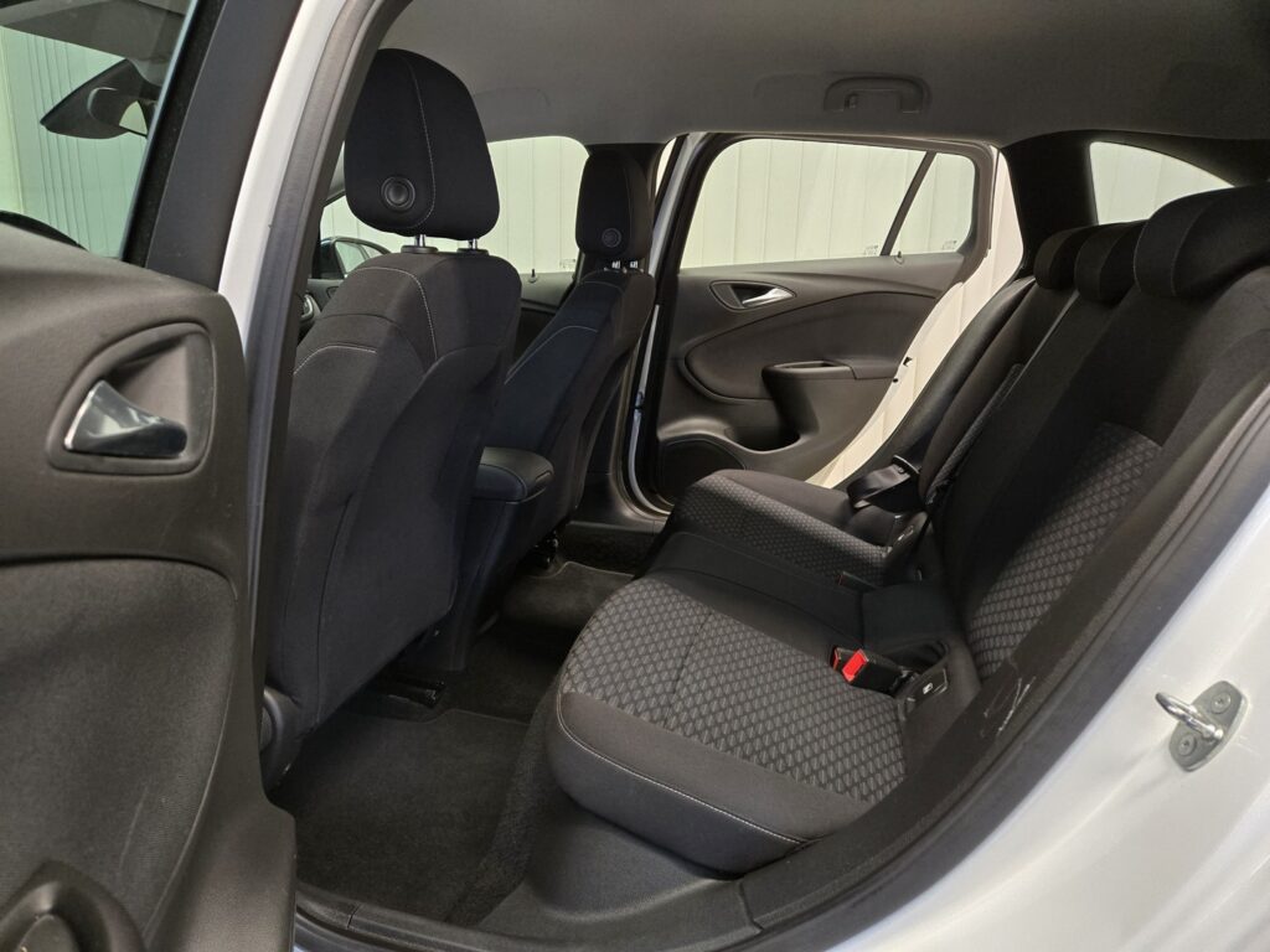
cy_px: 476
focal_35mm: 23
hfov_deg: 73.9
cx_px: 635
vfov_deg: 58.9
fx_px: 844
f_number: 1.8
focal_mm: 5.4
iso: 320
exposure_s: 1/100
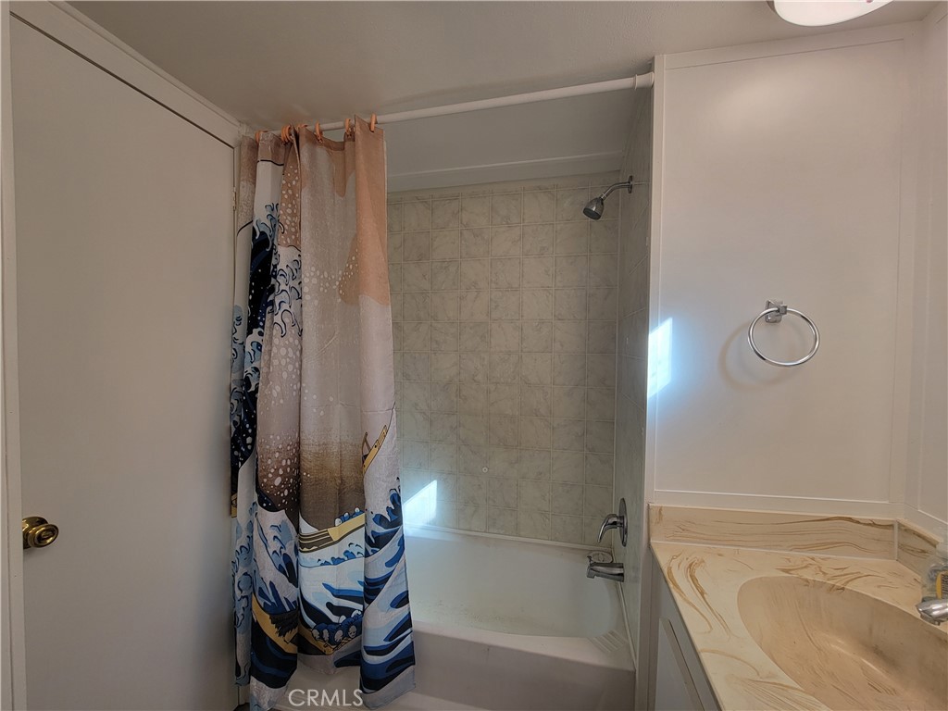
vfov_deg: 89.9
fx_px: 356
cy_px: 356
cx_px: 474
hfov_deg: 106.2
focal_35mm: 13
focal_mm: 2.2
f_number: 2.2
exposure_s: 1/120
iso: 64
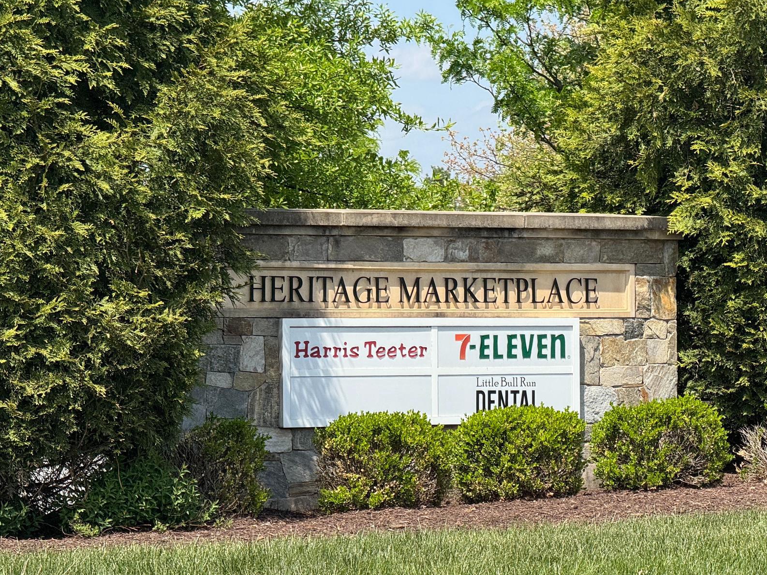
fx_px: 3433
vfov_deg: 9.6
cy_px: 347
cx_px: 480
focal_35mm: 155
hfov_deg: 12.7
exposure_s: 1/1342
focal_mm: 15.66
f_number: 2.8
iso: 50
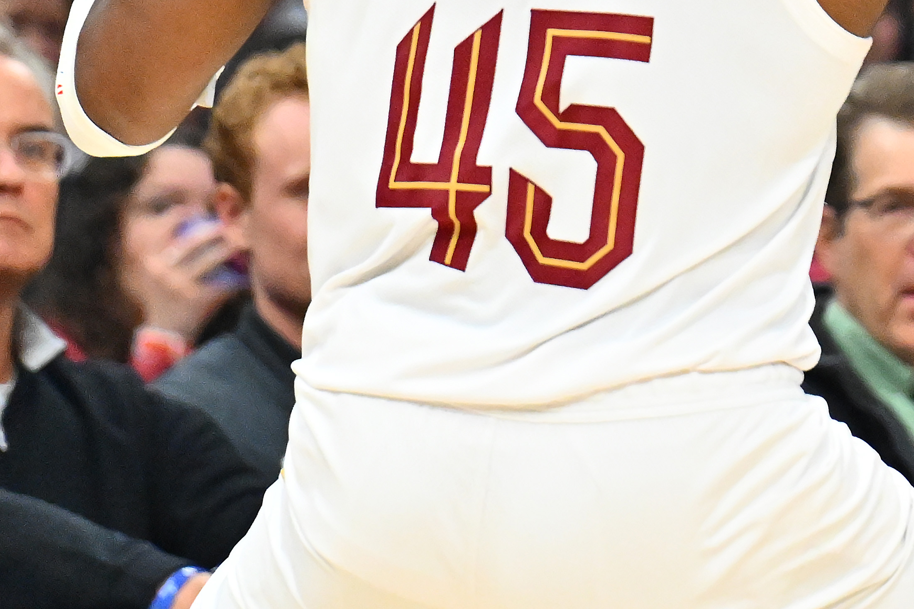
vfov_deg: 1.8
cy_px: -224
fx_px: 19040
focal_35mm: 750
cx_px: 1315
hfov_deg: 2.7
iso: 5000
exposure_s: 1/1600
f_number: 4
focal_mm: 200
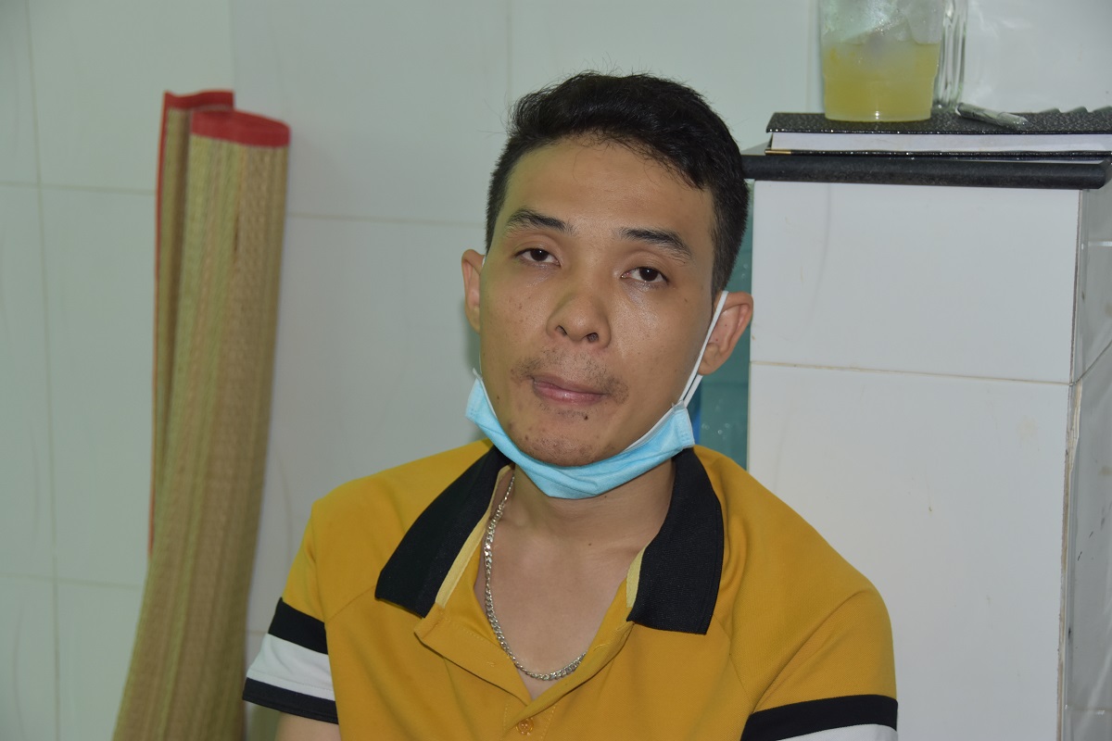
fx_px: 2409
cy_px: 370
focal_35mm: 78
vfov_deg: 17.5
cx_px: 556
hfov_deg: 26.0
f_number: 4.8
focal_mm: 52
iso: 560
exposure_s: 1/60
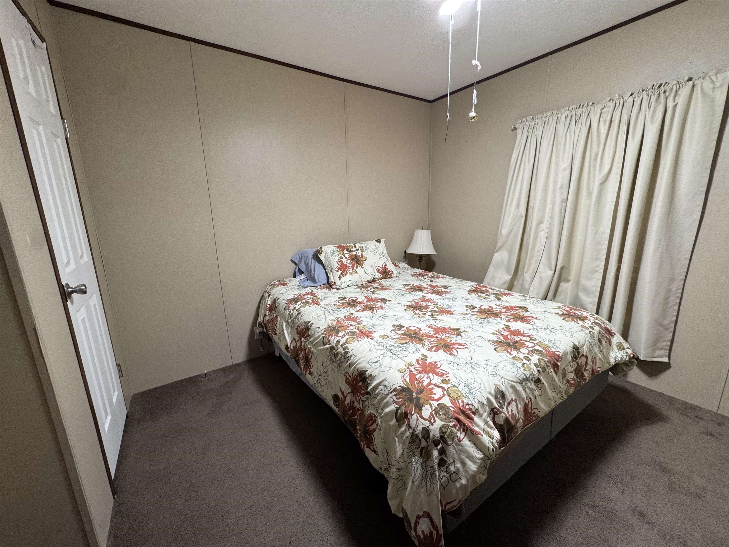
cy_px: 274
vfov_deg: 85.7
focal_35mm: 14
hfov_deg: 102.1
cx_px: 364
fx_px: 295
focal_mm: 2.22
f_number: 2.2
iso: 125
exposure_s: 1/120
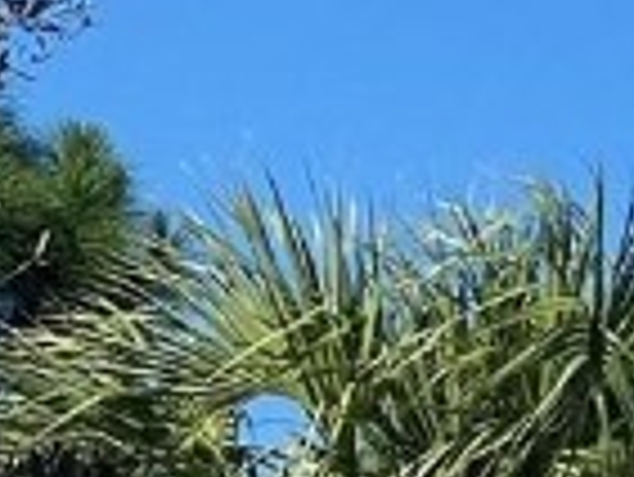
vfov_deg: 3.9
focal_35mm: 378
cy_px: 900
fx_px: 6929
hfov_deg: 4.9
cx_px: 2230
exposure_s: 1/2083
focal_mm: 6
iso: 20
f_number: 2
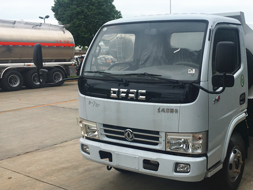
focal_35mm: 44
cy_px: 101
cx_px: 174
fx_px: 322
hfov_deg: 42.2
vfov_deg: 32.9
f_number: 2.2
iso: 25
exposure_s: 1/2262
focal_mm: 4.15
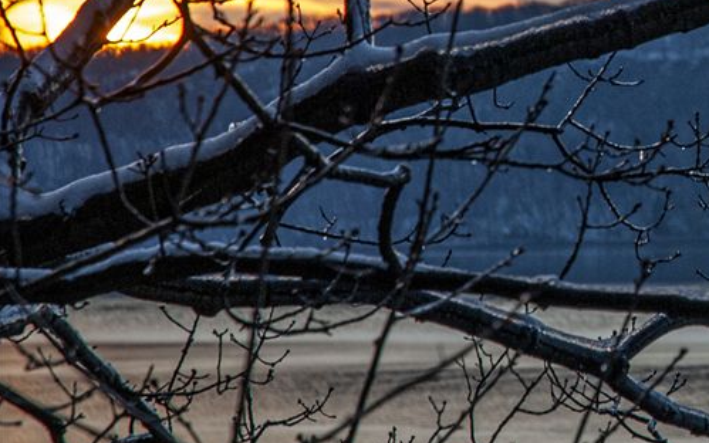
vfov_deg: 4.7
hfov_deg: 7.4
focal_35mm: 279
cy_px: 55
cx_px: 921
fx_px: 5392
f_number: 4.5
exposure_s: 1/250
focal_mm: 70
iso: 100
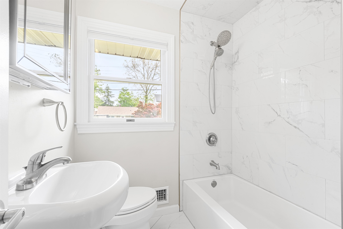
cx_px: 172
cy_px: 114
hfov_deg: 96.7
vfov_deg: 73.8
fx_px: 152
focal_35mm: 16
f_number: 16
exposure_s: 1/1.67
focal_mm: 16
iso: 320
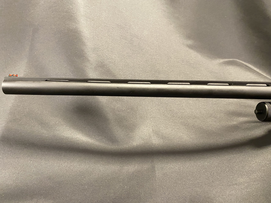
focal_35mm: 26
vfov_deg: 53.1
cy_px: 102
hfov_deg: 67.3
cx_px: 136
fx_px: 204
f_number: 1.8
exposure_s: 1/60
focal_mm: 4.25
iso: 500
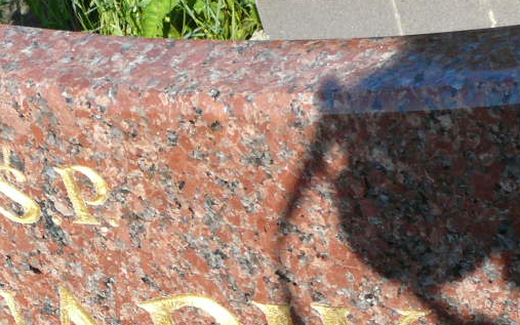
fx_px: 1658
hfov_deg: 17.7
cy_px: 553
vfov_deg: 10.6
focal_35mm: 117
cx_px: 147
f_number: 5.6
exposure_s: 1/250
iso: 100
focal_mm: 7.4
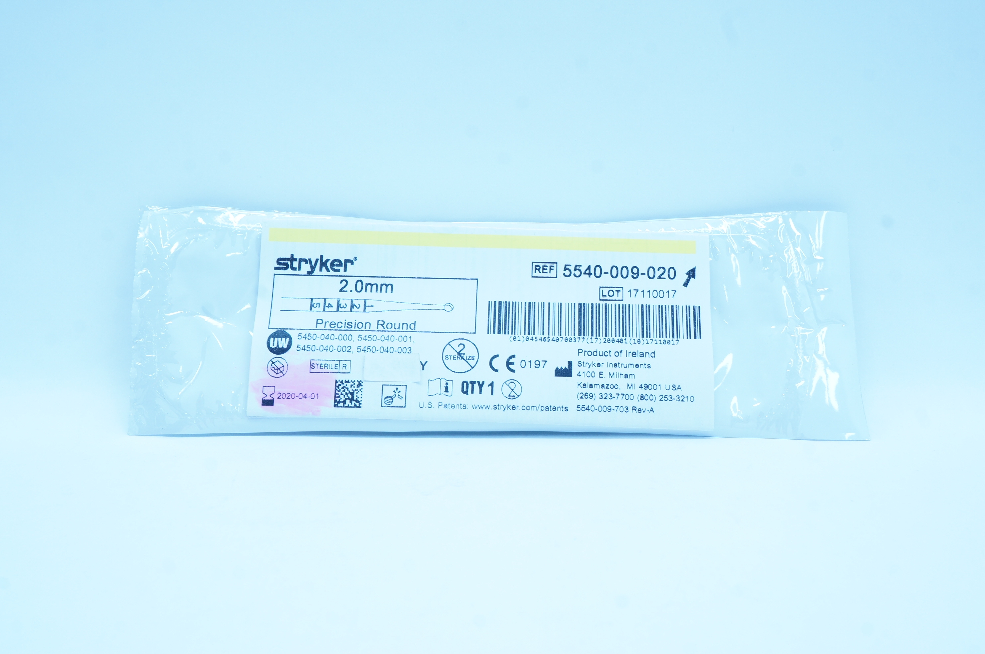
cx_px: 492
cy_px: 327
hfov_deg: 45.0
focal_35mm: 44
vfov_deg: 30.8
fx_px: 1189
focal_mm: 29
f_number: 11
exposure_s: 1/15
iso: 400
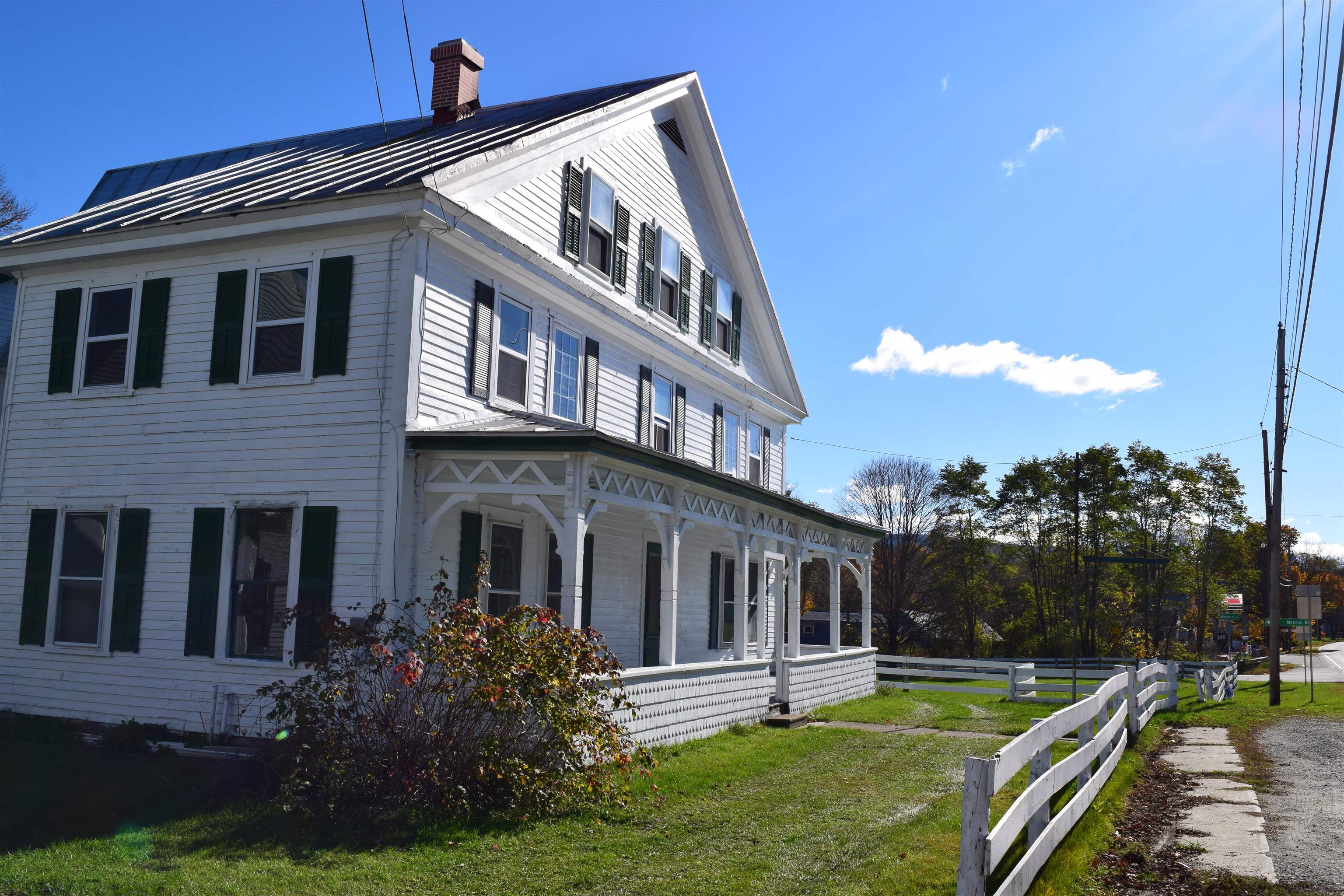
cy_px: 448
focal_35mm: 30
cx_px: 672
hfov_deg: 61.9
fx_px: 1120
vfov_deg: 43.6
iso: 280
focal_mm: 20
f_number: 11
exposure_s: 1/500
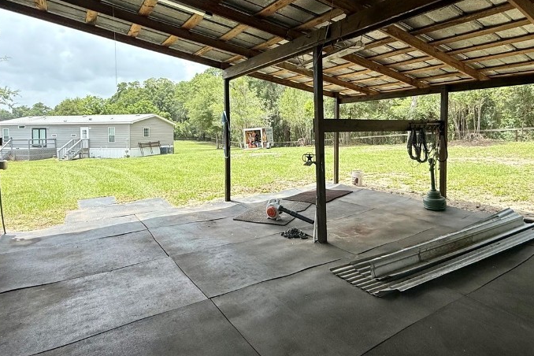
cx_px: 279
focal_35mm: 22
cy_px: 142
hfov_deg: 78.5
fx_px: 326
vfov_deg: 56.8
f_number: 2.2
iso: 64
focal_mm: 2.22
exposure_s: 1/770
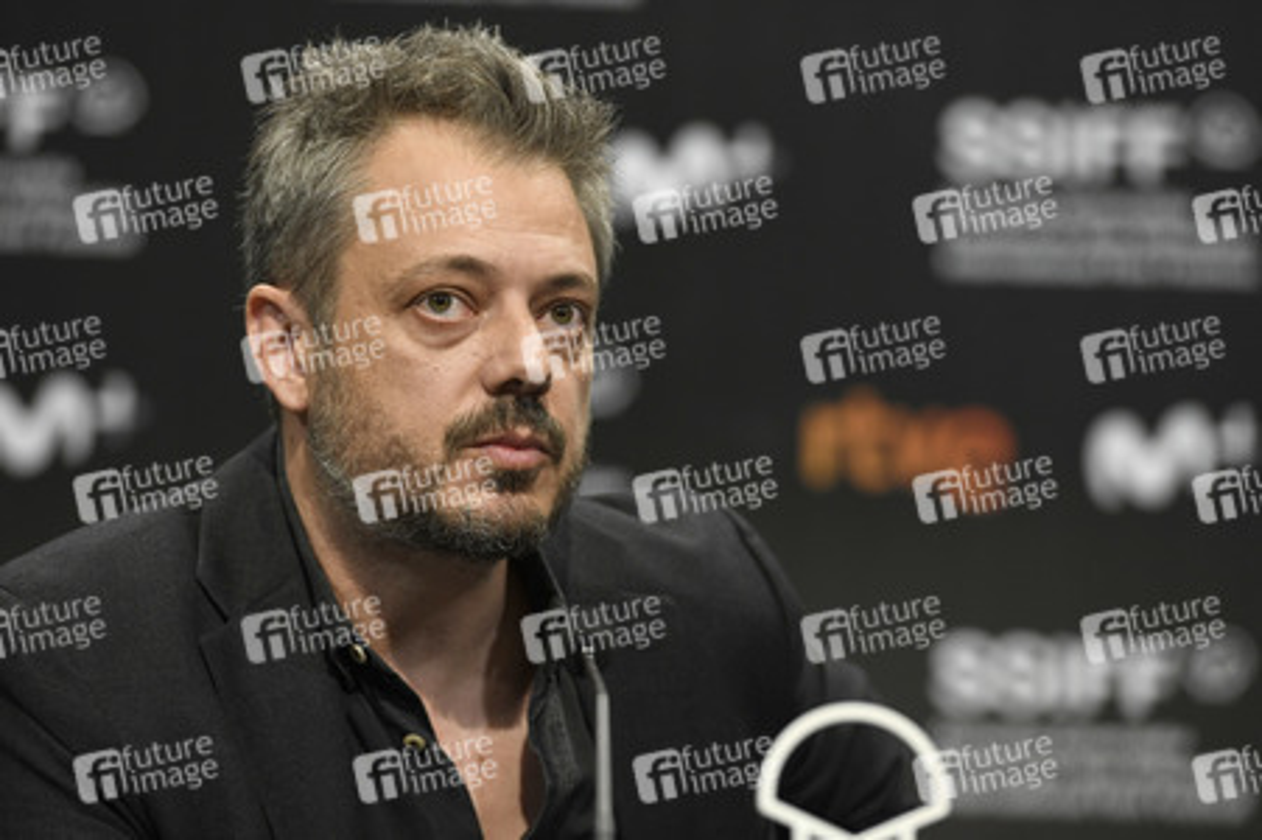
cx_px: 631
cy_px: 420
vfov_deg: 6.9
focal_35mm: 200
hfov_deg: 10.3
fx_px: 7006
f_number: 4.5
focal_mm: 200
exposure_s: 1/250
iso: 1600
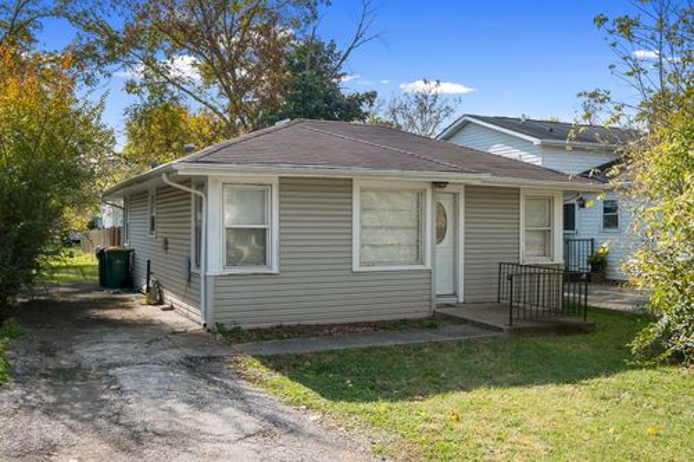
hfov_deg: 57.2
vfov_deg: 39.9
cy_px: 231
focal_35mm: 33
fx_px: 636
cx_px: 347
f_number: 8
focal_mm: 21.9
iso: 320
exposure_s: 1/300
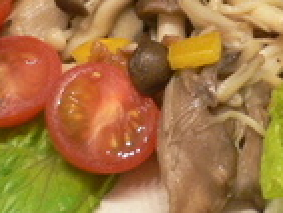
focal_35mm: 123
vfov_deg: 11.8
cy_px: -55
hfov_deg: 15.8
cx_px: 245
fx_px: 1007
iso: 100
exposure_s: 1/8
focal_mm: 5.8
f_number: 2.8
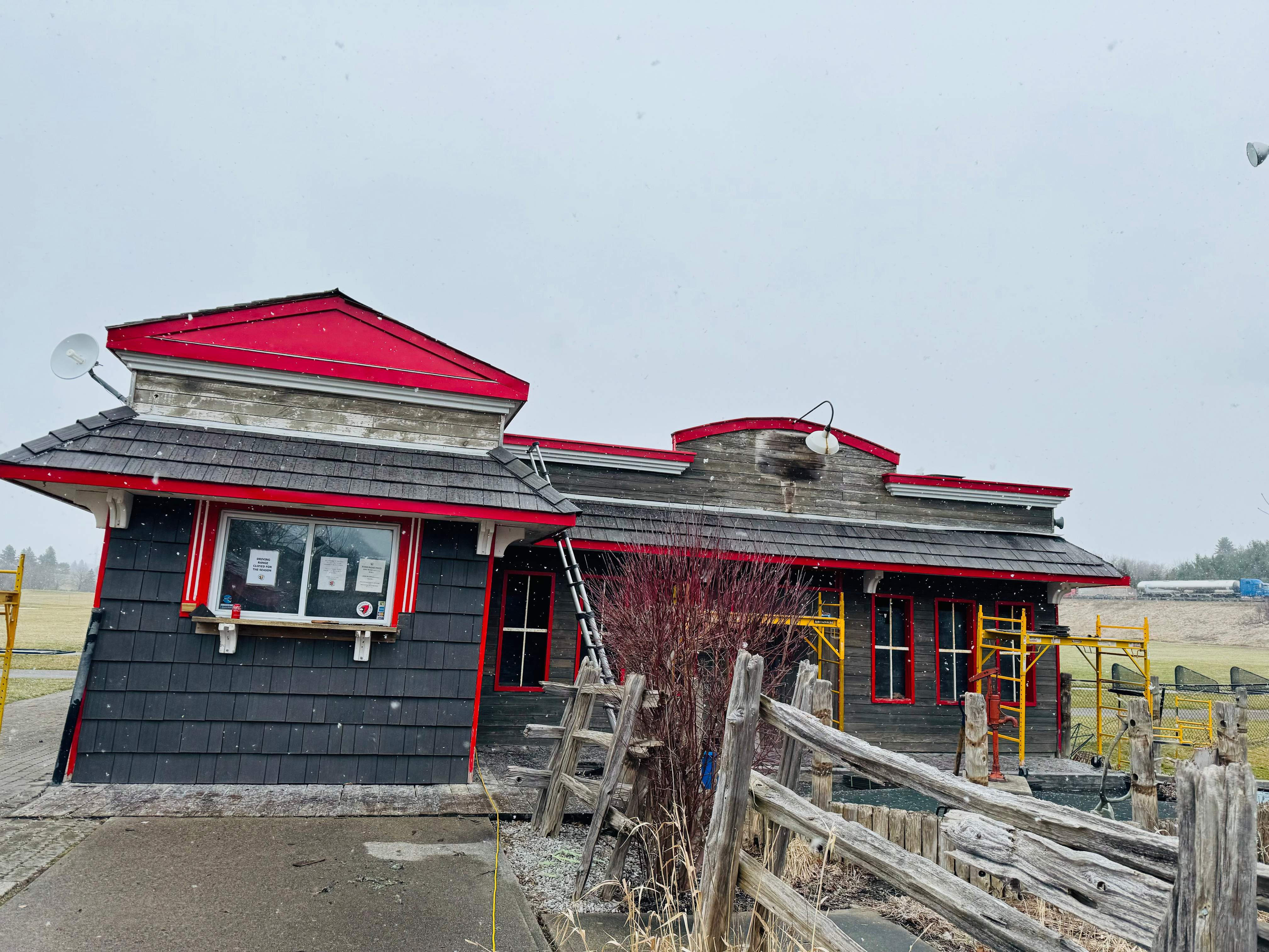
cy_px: 476
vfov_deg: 56.8
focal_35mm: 24
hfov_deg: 71.6
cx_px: 634
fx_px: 880
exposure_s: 1/1395
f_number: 1.78
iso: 80
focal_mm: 6.86
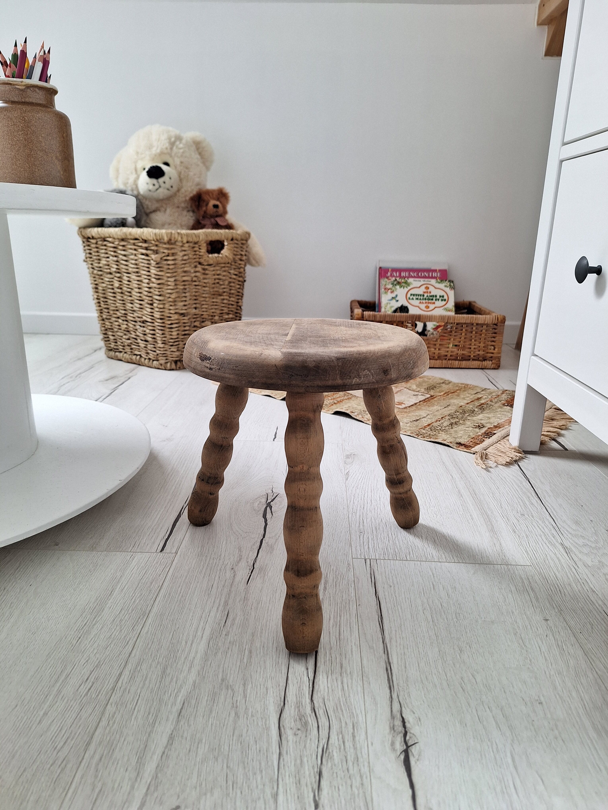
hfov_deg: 58.9
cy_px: 405
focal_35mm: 23
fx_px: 539
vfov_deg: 73.9
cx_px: 304
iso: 40
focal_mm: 5.54
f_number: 1.8
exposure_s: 1/50
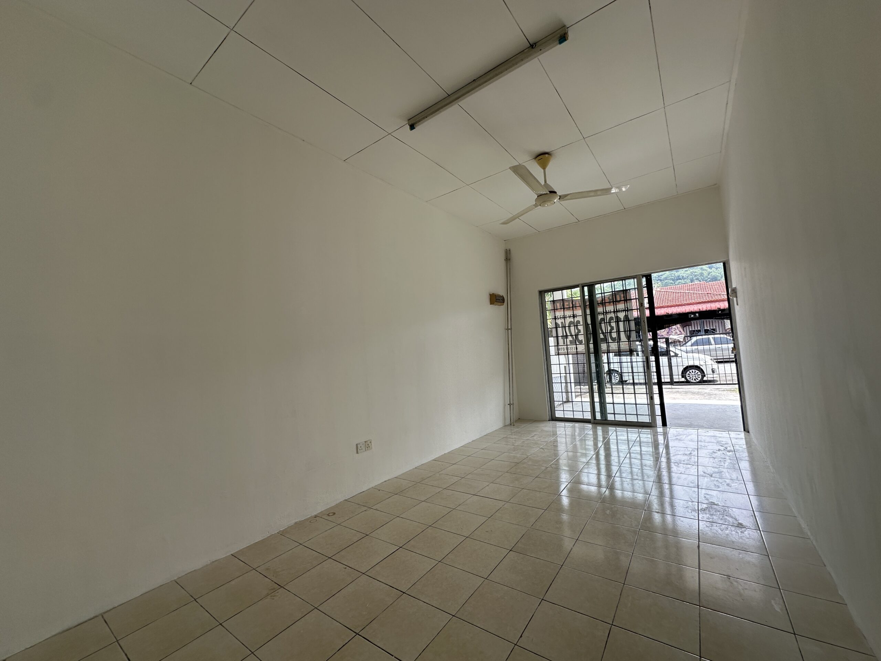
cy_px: 330
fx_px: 356
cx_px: 440
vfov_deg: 85.7
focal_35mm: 14
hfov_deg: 102.1
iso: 40
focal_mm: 2.22
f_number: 2.2
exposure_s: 1/243
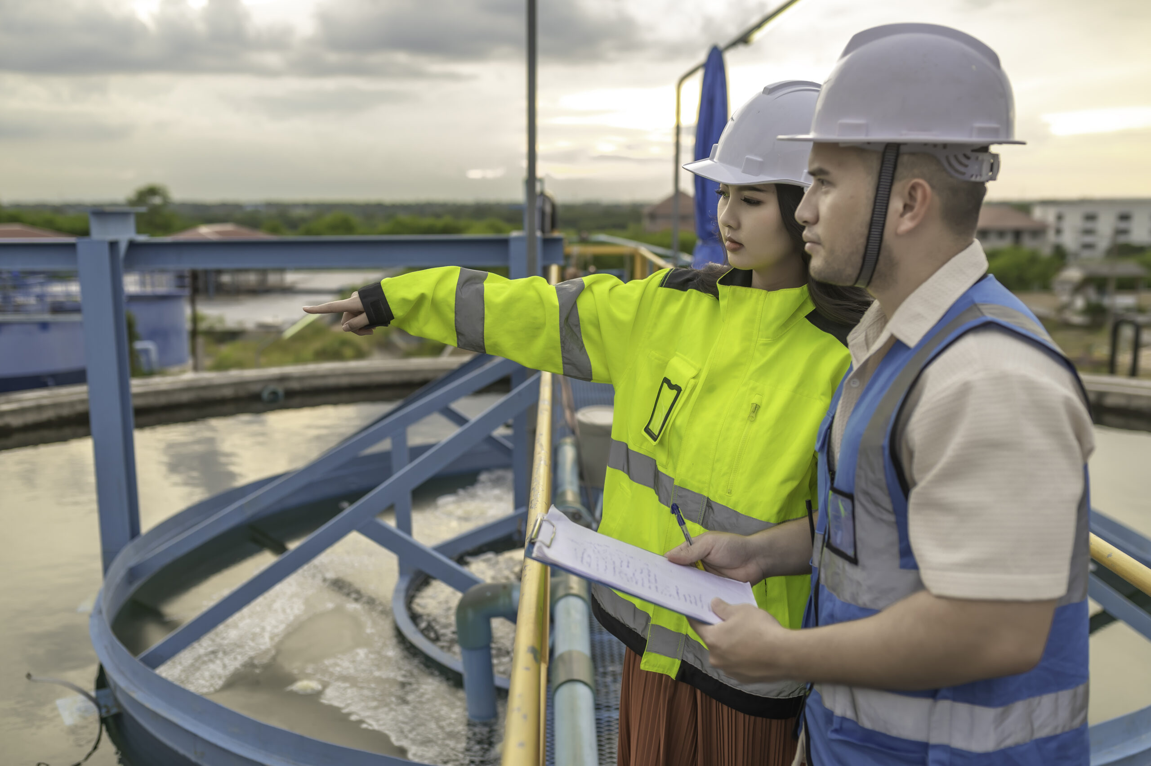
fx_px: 1118
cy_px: 383
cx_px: 576
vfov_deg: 37.8
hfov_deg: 54.5
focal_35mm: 35
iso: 200
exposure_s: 1/160
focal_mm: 35
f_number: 2.8
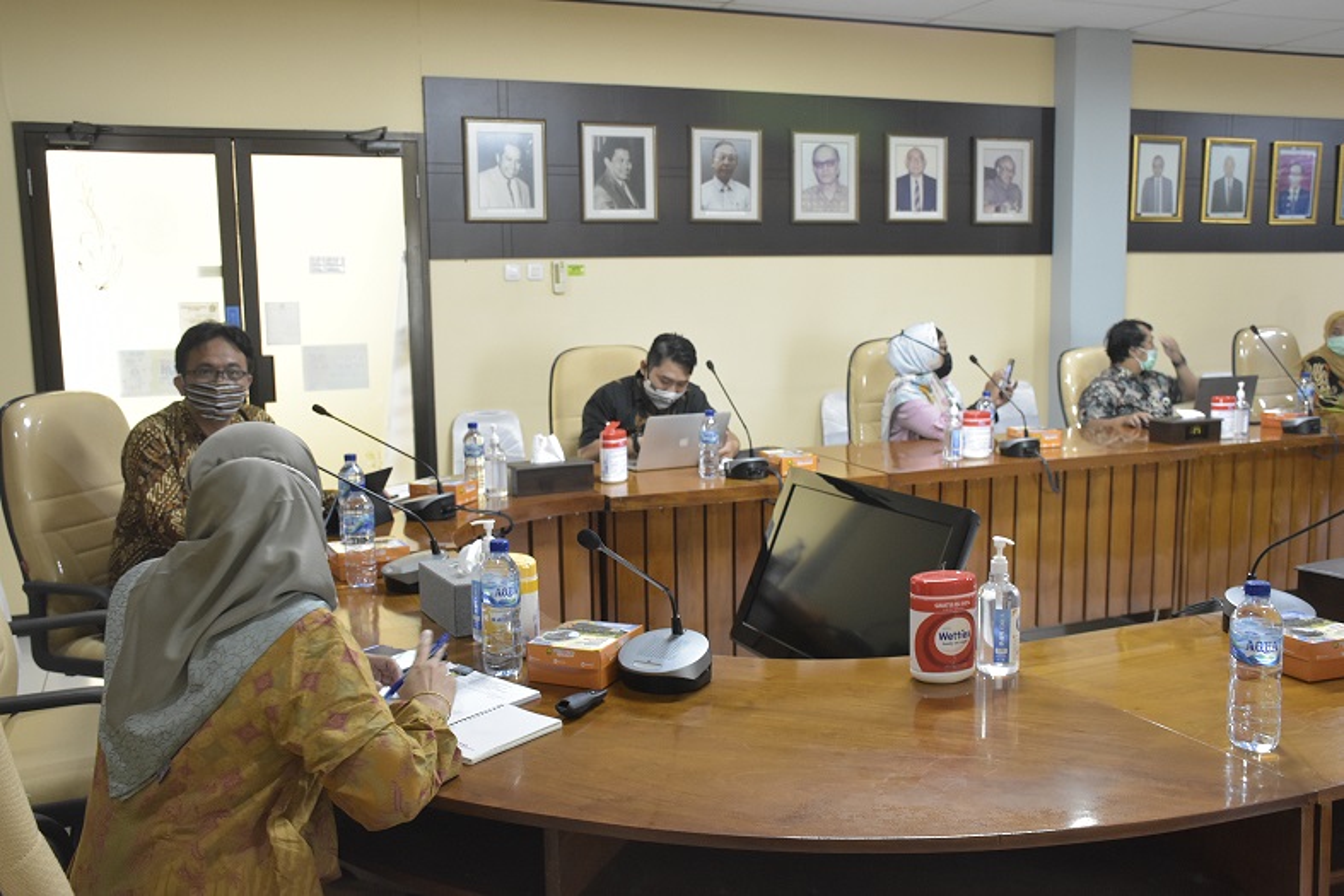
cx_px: 672
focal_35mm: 33
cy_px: 448
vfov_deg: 40.0
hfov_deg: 57.2
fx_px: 1232
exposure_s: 1/20
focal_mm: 22
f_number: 5.6
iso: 2000
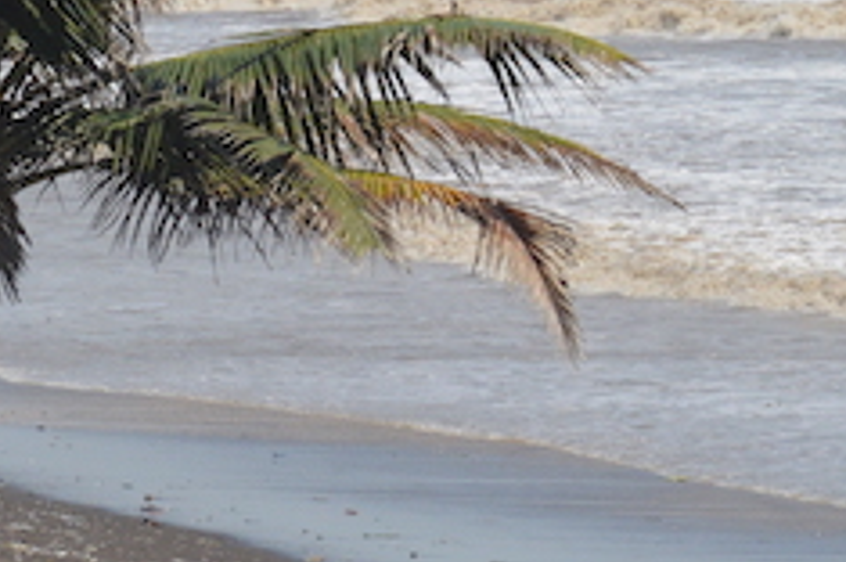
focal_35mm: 422
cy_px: -495
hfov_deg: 4.9
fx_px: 9903
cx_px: 810
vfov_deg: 3.2
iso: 400
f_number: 7.1
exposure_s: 1/1600
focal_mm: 66
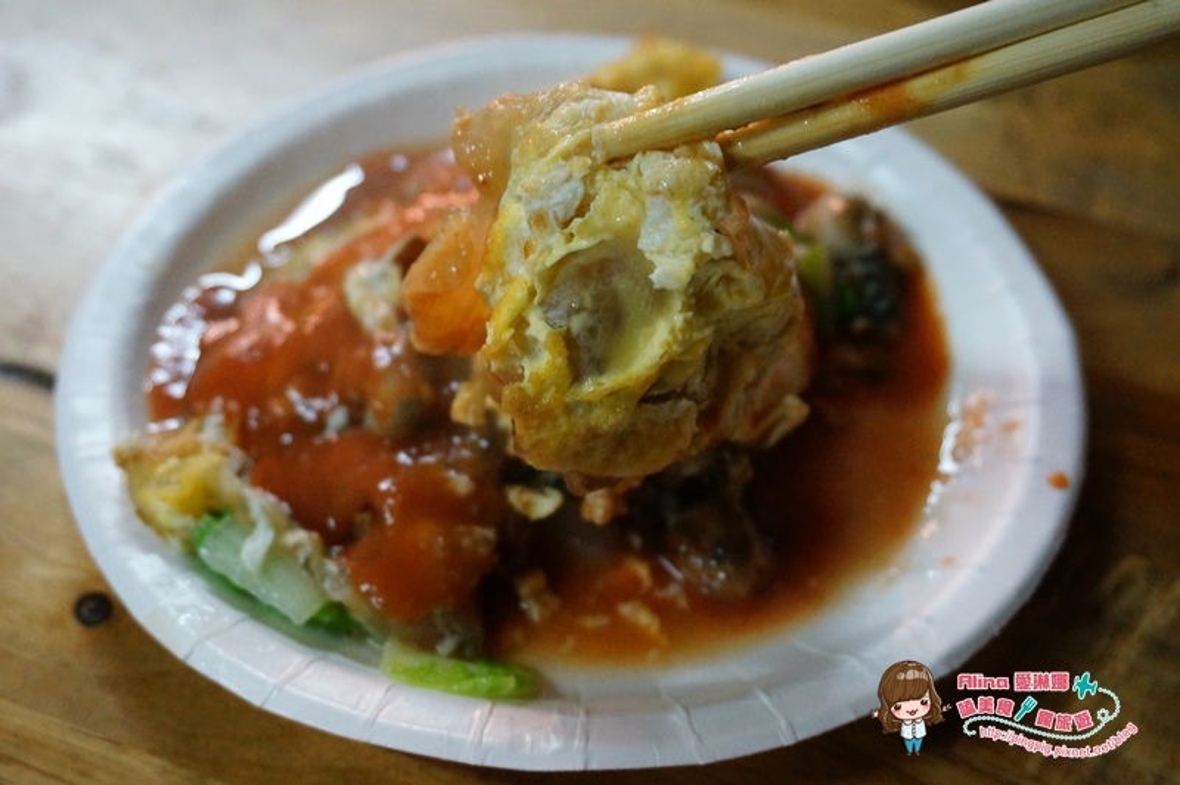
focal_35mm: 45
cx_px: 590
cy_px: 392
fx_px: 1474
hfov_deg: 43.6
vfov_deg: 29.8
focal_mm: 30
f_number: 5
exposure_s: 1/80
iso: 3200
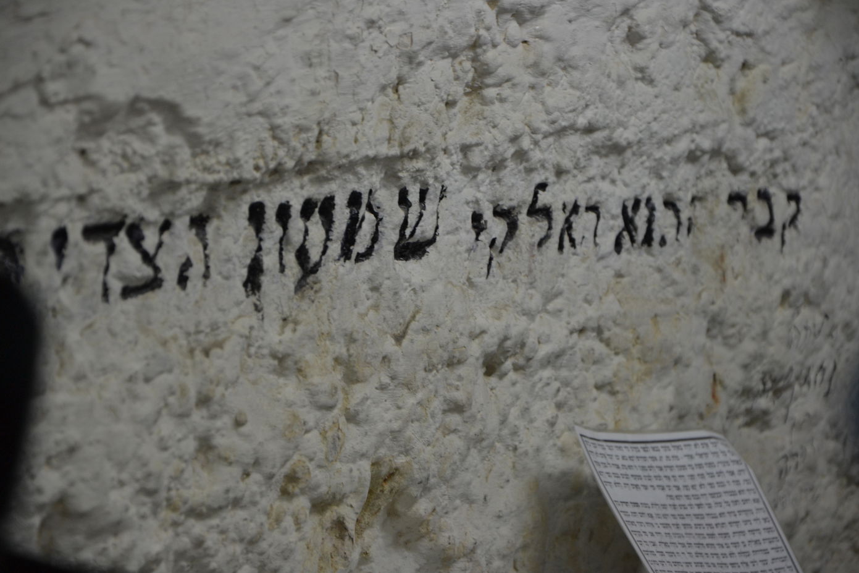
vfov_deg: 8.7
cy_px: 286
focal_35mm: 159
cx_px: 427
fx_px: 3781
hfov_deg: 13.0
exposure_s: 1/125
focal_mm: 105
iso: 360
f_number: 5.6
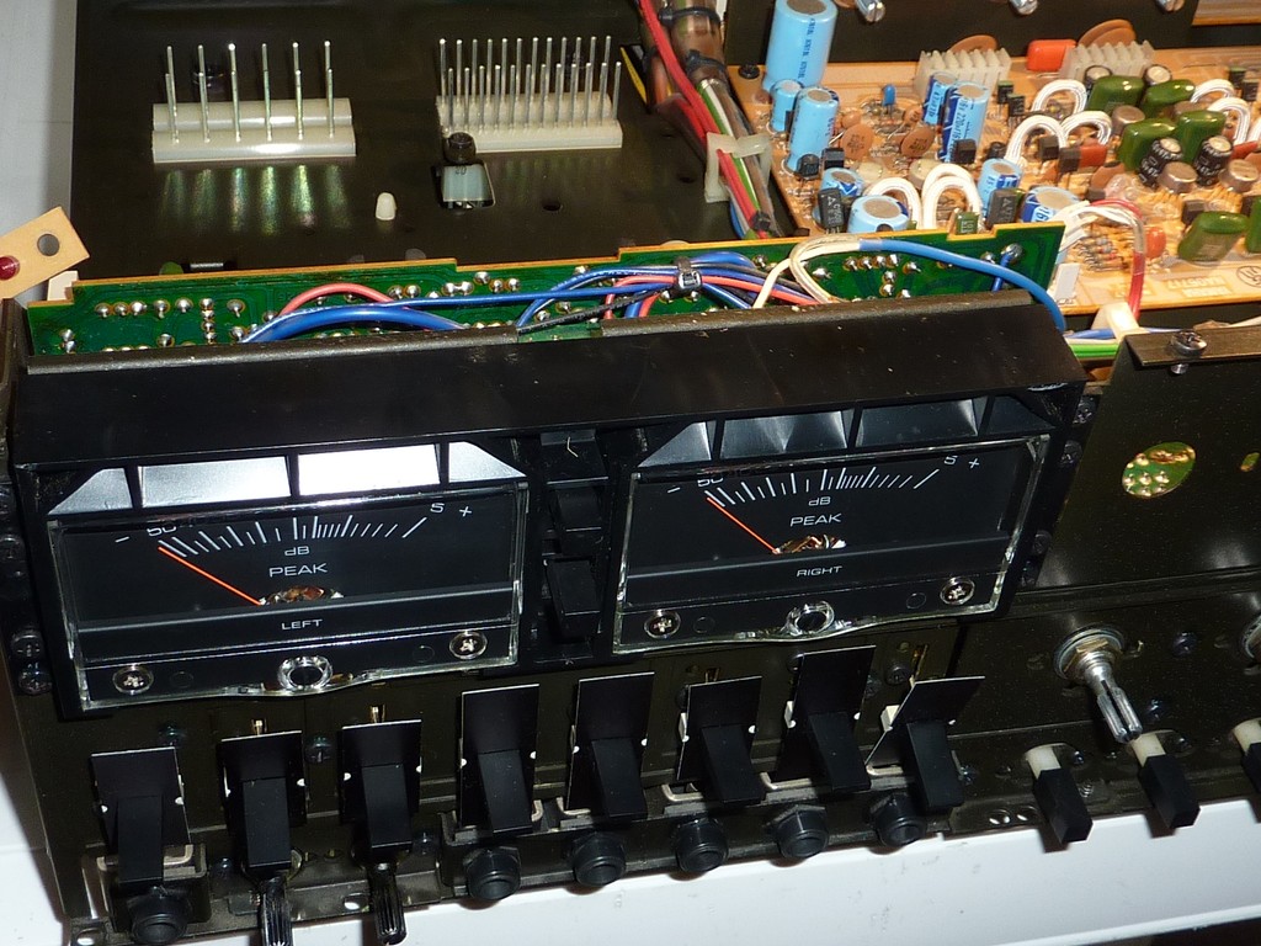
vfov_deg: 30.3
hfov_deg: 39.7
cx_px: 630
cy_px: 473
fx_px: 1749
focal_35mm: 48
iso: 100
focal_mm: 4.4
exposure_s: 1/30
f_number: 3.3
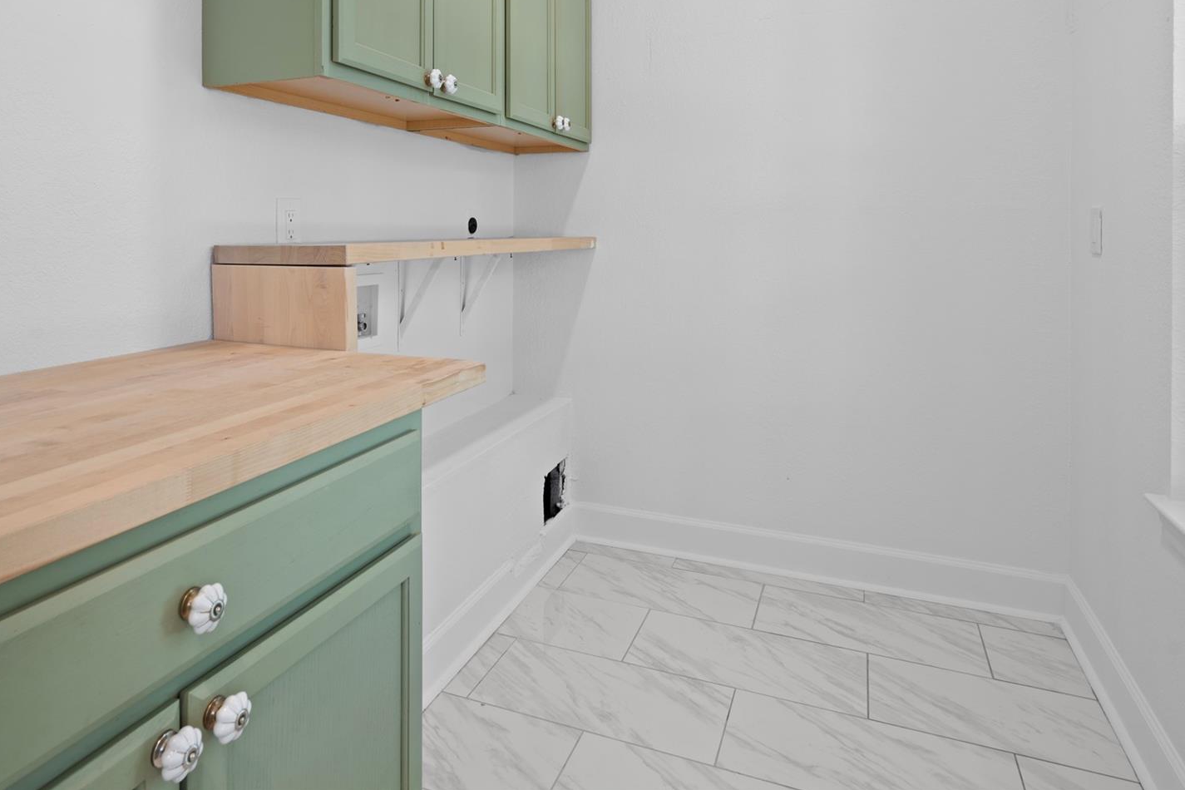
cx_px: 540
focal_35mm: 23
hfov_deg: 75.9
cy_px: 224
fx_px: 757
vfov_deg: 53.3
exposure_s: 2
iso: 100
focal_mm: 16
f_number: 9
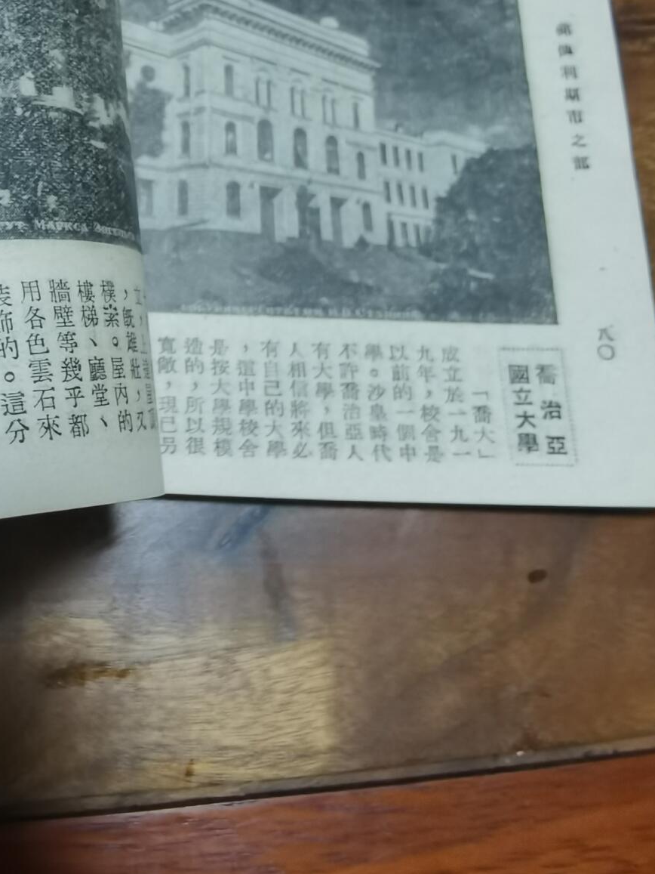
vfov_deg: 43.2
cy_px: 208
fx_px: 1059
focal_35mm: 42
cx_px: 204
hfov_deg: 34.0
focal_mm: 2.26
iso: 500
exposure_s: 1/25
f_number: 2.2
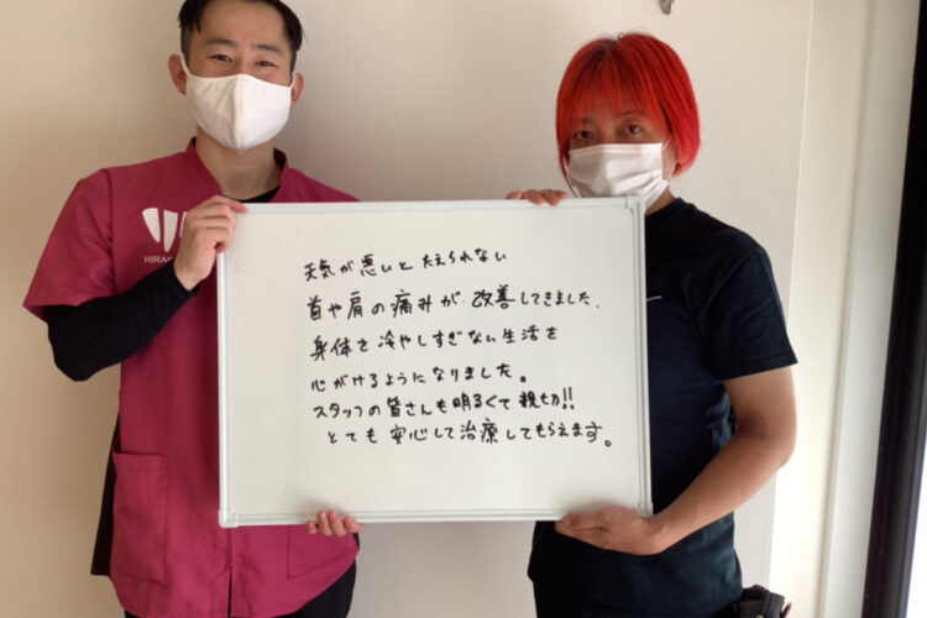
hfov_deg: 57.2
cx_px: 454
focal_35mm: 33
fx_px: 850
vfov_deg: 39.9
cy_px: 286
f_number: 2.4
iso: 25
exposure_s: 1/120
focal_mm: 3.3
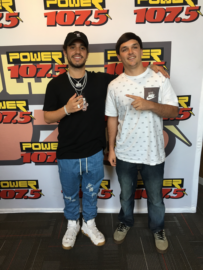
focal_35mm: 29
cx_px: 102
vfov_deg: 61.7
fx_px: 227
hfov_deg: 48.2
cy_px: 135
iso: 50
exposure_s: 1/30
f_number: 2.2
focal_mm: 4.15
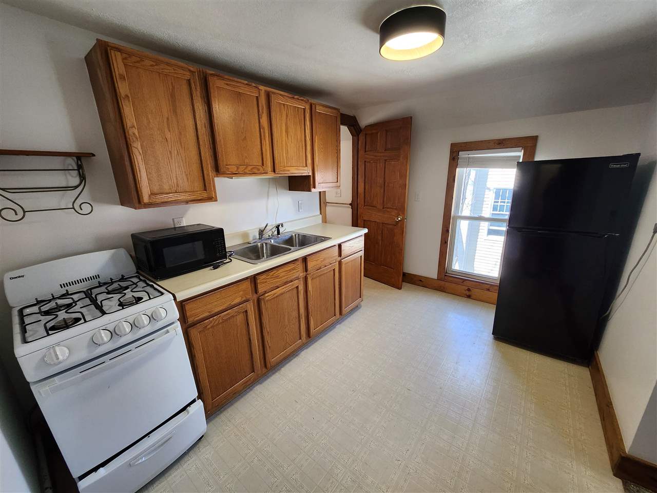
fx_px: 247
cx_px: 328
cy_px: 246
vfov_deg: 89.9
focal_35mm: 13
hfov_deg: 106.2
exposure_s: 1/60
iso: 100
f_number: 2.2
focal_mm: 1.74
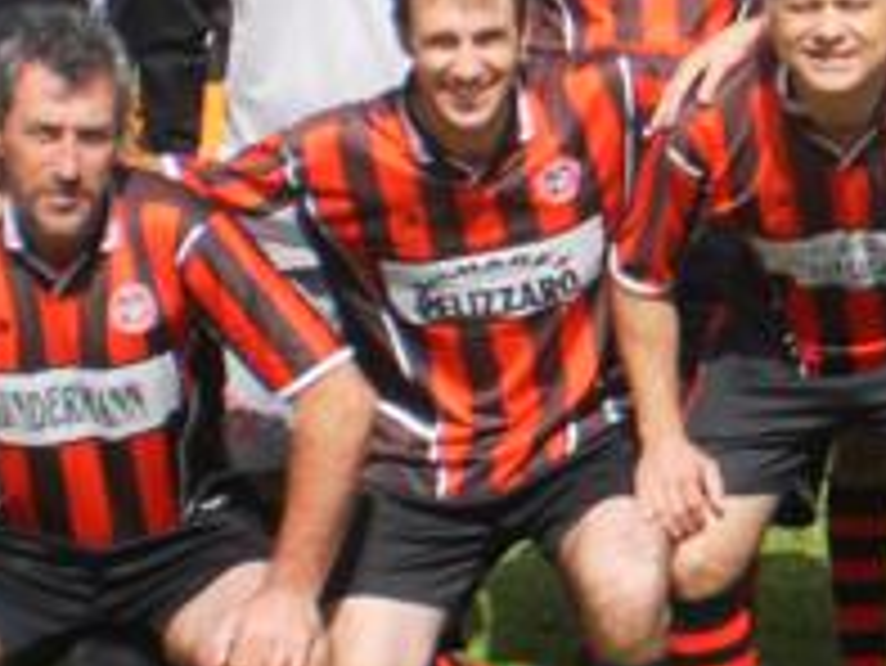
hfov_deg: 12.9
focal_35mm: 146
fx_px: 3739
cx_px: 1264
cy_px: 261
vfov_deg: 10.2
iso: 100
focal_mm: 6.3
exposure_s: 1/800
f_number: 4.6
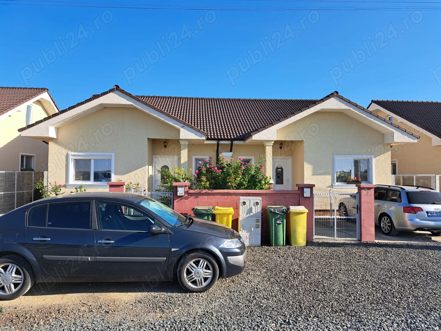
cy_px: 166
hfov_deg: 71.6
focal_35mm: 24
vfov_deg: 56.8
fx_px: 306
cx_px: 220
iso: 50
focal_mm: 5.23
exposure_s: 1/678
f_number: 1.8
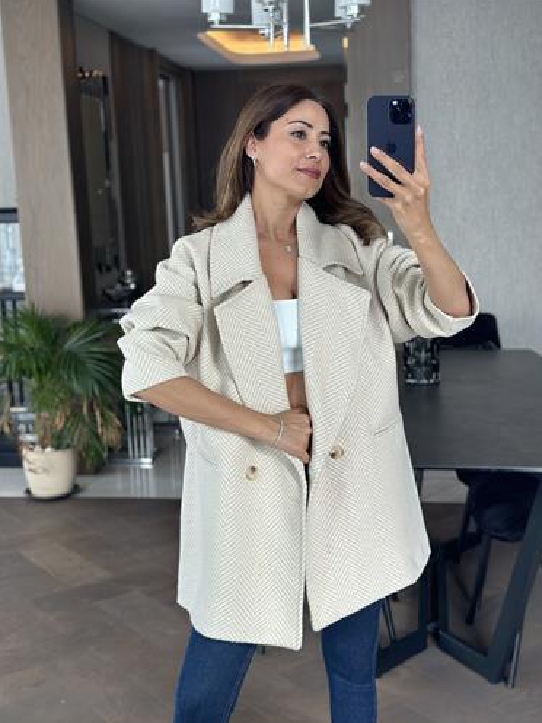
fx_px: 1023
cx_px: 275
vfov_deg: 38.9
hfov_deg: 29.7
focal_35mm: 49
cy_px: 362
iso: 125
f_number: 1.78
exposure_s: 1/75
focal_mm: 6.86
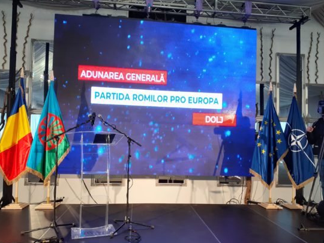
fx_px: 262
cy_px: 125
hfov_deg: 63.4
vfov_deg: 49.7
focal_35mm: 28
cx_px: 161
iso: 64
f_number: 1.9
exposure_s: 1/50
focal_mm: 3.6
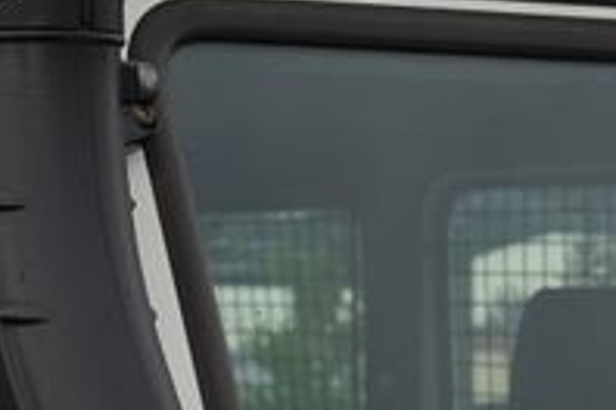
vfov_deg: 8.4
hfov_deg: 12.8
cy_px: 651
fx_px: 2738
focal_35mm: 160
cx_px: 348
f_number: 5
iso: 100
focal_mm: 31
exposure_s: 1/125
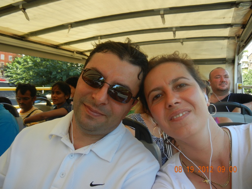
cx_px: 126
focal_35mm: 30
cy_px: 94
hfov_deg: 60.0
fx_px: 218
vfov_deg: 46.8
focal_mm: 5.4
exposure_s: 1/206
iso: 160
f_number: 3.5
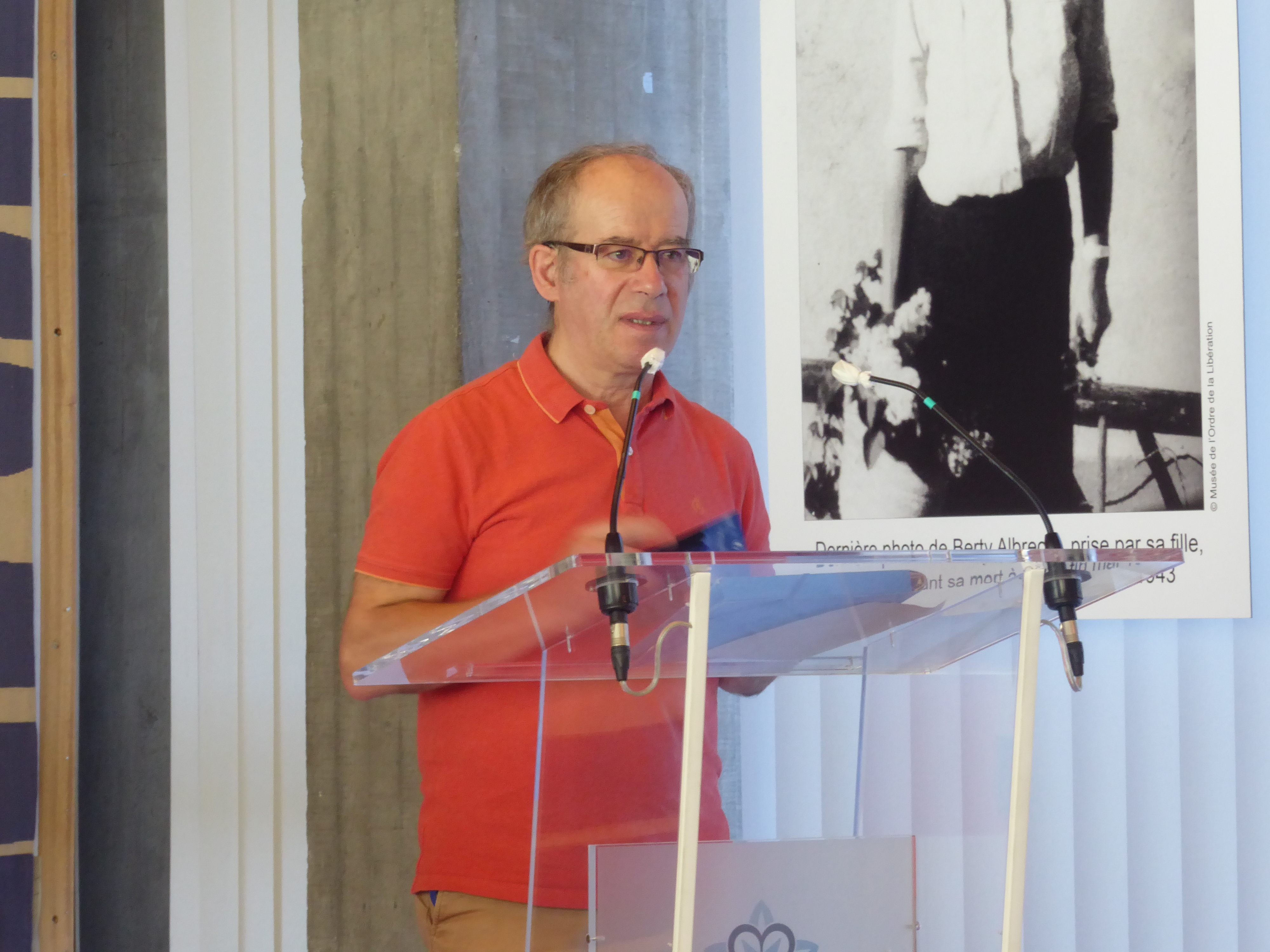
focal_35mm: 172
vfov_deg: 8.6
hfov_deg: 11.5
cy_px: 476
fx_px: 6310
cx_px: 635
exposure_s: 1/10
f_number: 8
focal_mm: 30.9
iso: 400
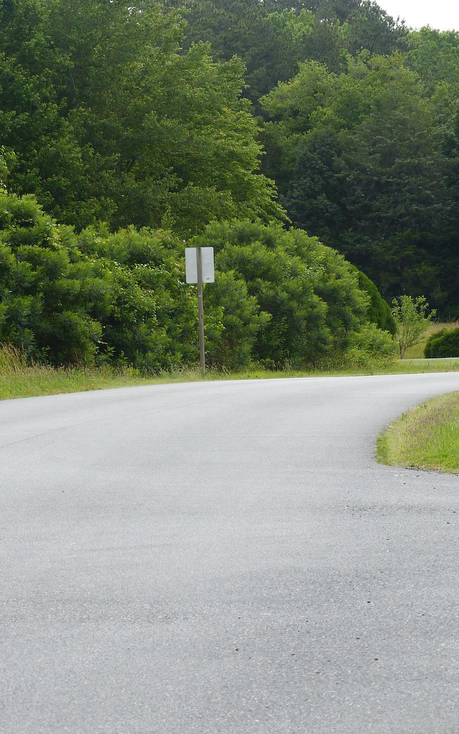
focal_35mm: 214
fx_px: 4283
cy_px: 370
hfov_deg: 6.1
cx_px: 270
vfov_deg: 9.8
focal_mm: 26.5
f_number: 4
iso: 100
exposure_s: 1/320
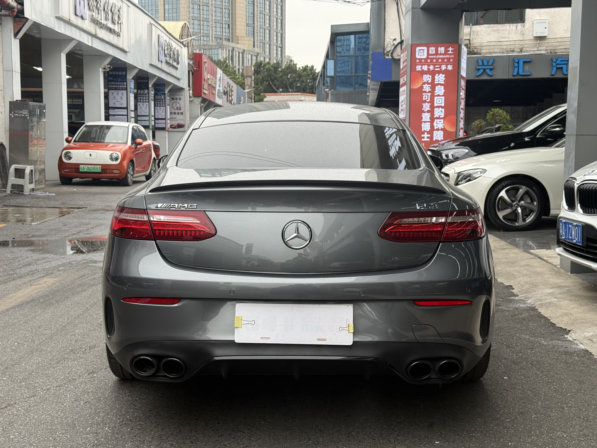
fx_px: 828
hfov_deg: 39.7
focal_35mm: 48
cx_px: 298
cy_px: 224
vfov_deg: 30.3
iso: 64
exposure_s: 1/392
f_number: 1.78
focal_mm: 6.76
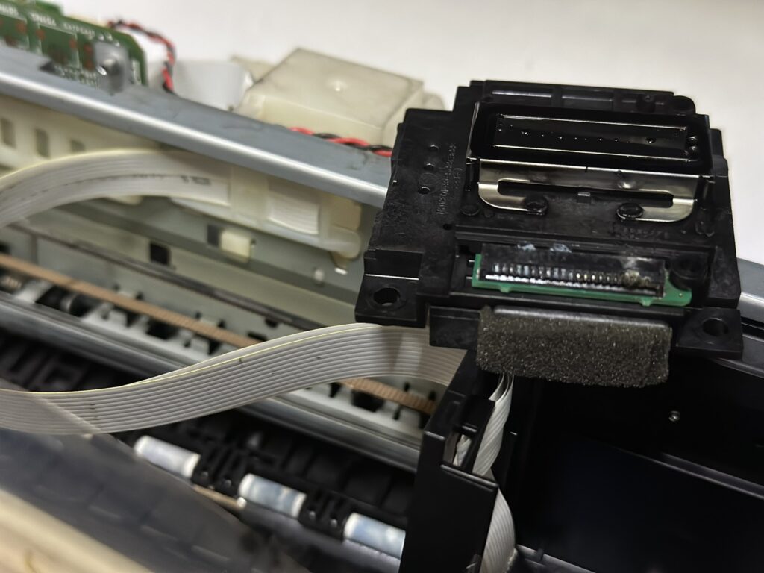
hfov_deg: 39.7
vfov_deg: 30.3
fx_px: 1059
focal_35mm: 48
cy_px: 286
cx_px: 382
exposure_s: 1/35
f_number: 1.78
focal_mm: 6.86
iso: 800
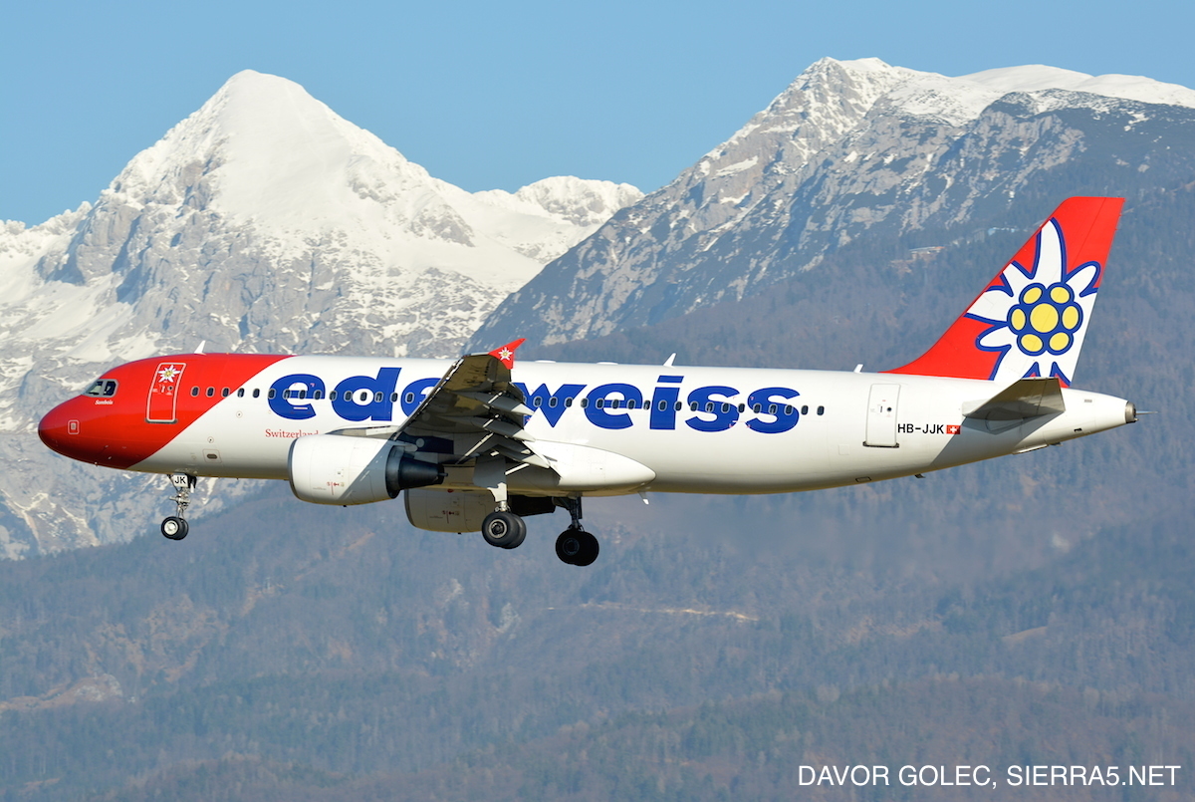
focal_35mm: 278
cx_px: 598
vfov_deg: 5.0
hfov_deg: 7.4
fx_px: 9228
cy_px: 401
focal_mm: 185
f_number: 5.6
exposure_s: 1/800
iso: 100
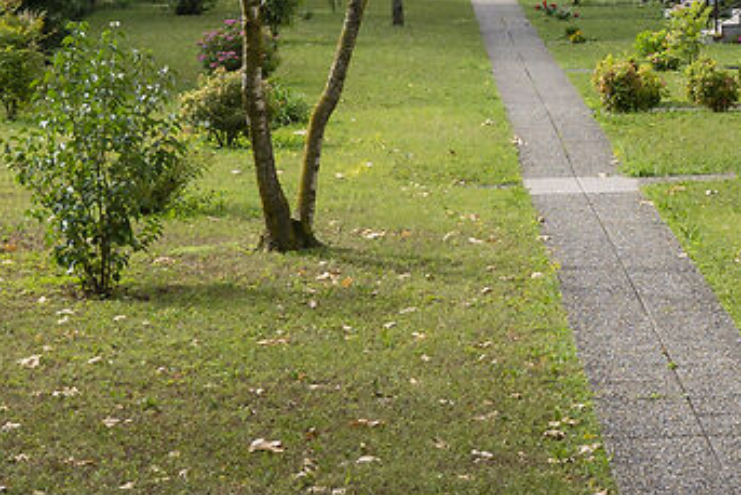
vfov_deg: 9.7
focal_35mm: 140
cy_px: 18
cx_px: 1188
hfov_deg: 13.6
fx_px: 2883
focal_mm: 20
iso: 100
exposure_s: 1/125
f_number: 9
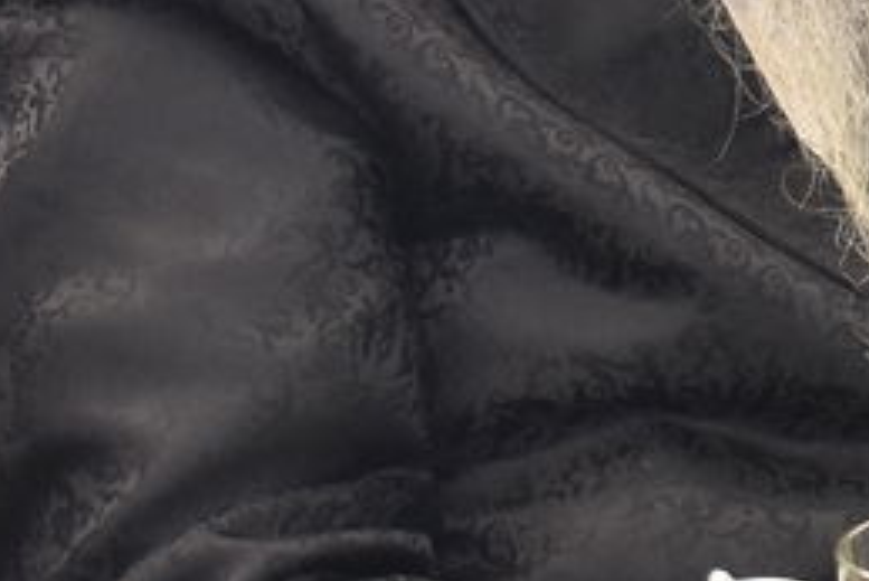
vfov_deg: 6.5
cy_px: -235
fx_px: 5096
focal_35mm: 211
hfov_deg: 8.9
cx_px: 1983
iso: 640
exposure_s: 1/100
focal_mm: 26
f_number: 5.6
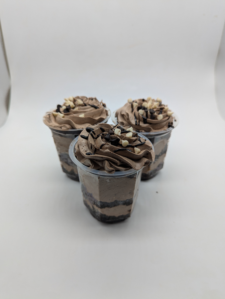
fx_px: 207
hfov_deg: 56.9
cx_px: 112
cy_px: 150
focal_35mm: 24
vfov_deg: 71.5
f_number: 1.85
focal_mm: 6.81
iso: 51
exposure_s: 1/622
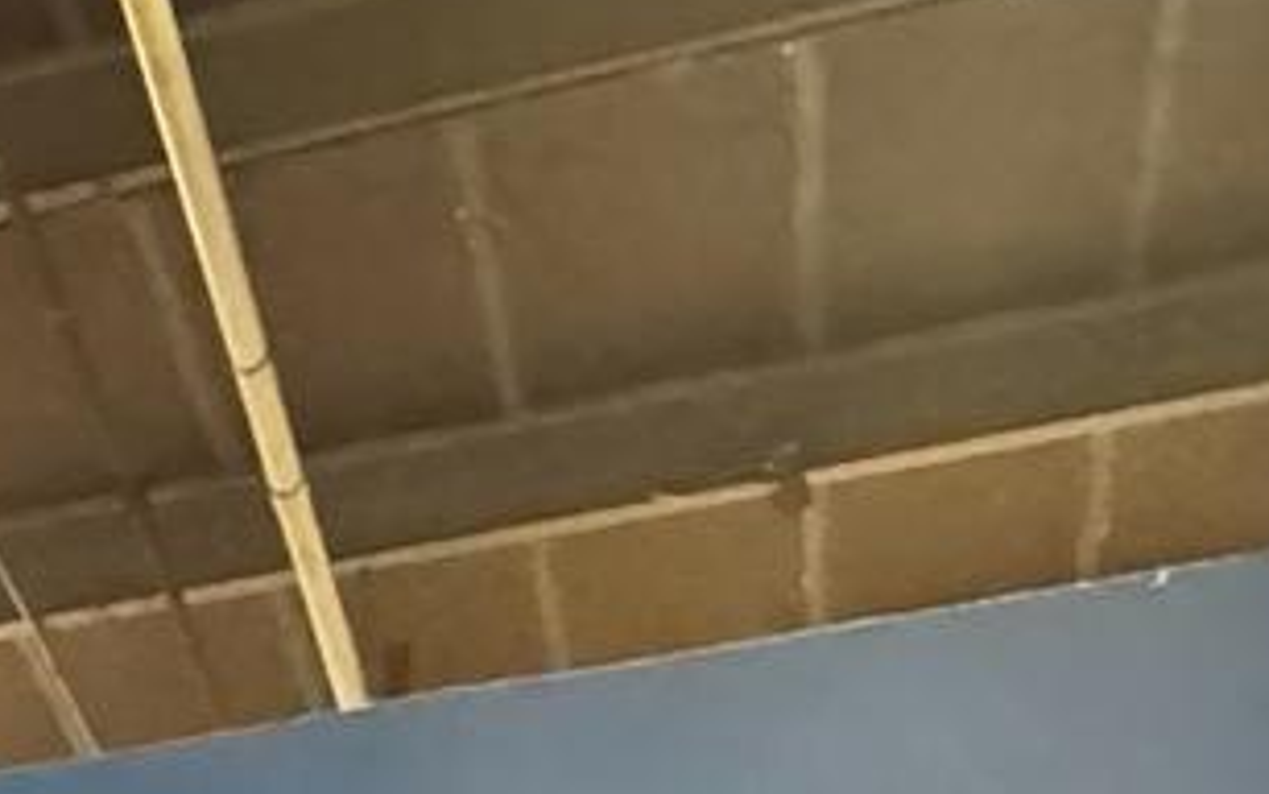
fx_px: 3424
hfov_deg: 19.4
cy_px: 2589
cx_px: -384
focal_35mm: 99
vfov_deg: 9.4
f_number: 2.2
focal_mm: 2.22
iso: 1250
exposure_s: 1/40
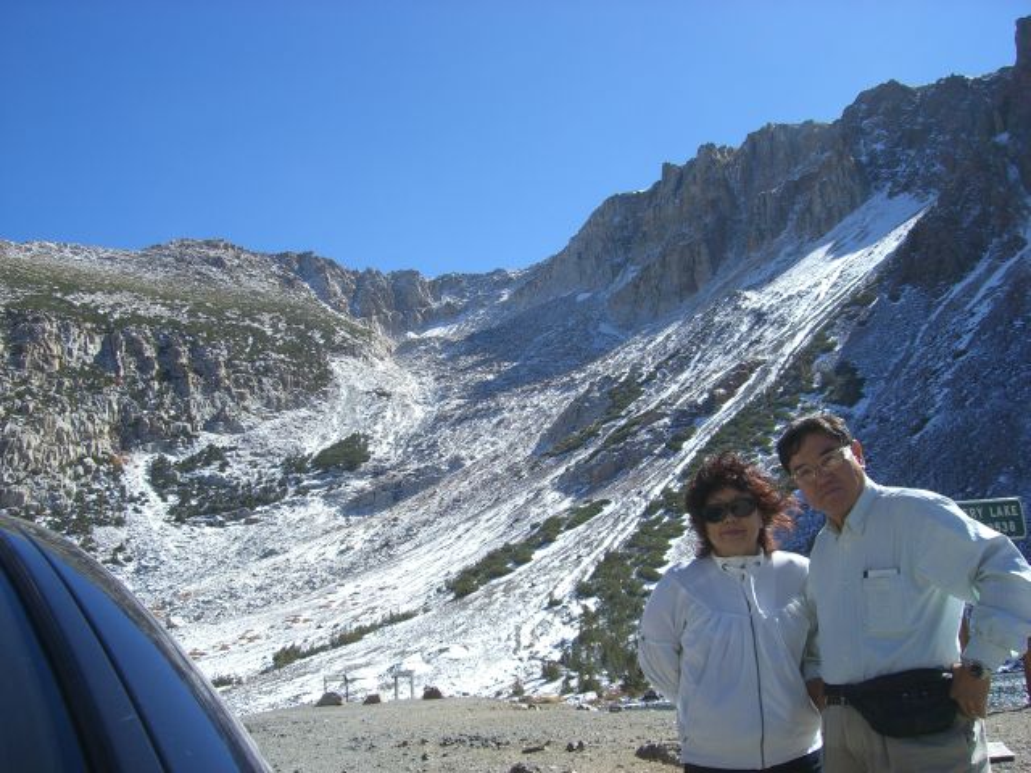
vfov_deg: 37.7
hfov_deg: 49.0
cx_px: 516
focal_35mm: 38
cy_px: 386
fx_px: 1132
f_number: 4.3
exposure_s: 1/500
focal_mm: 6.2
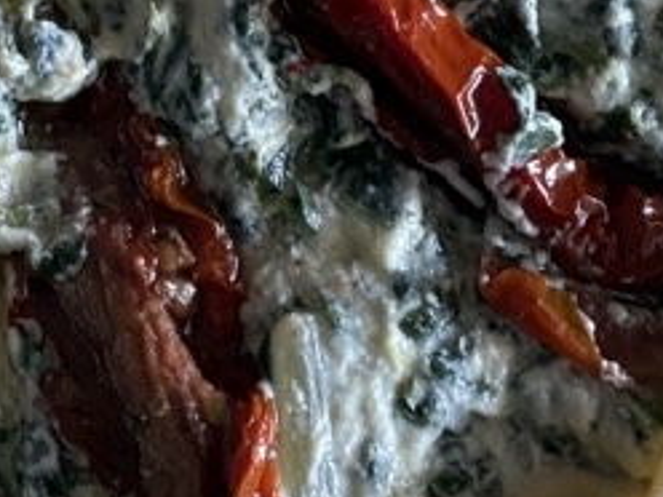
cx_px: 203
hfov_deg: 14.7
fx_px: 2567
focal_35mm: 134
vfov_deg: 10.8
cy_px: -179
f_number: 1.6
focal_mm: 5.96
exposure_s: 1/60
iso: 320
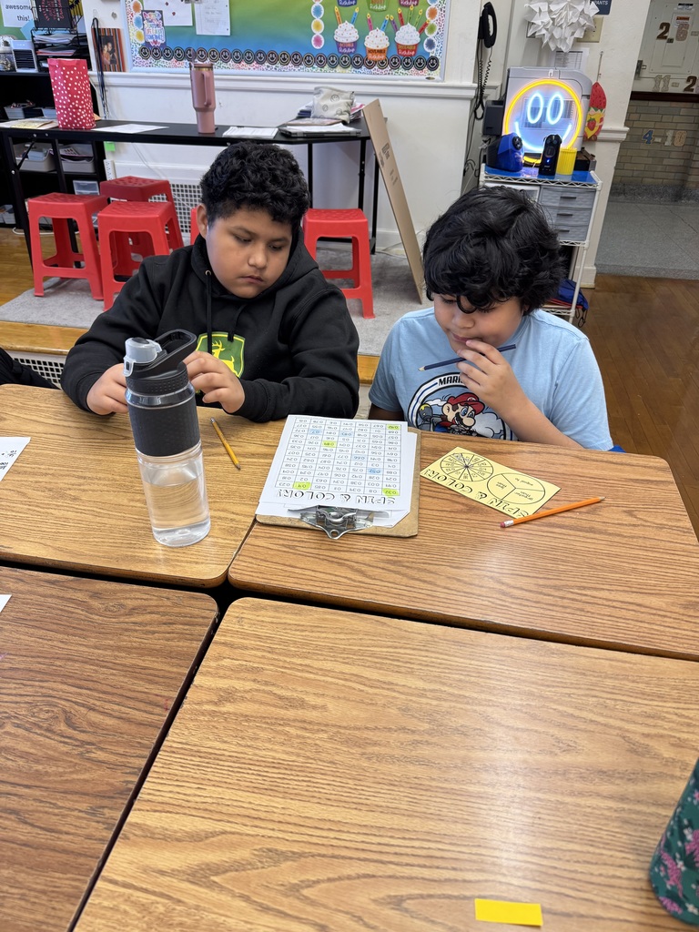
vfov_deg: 71.6
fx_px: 646
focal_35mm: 24
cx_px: 350
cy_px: 466
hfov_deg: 56.8
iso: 160
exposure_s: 1/120
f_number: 1.78
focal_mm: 6.76
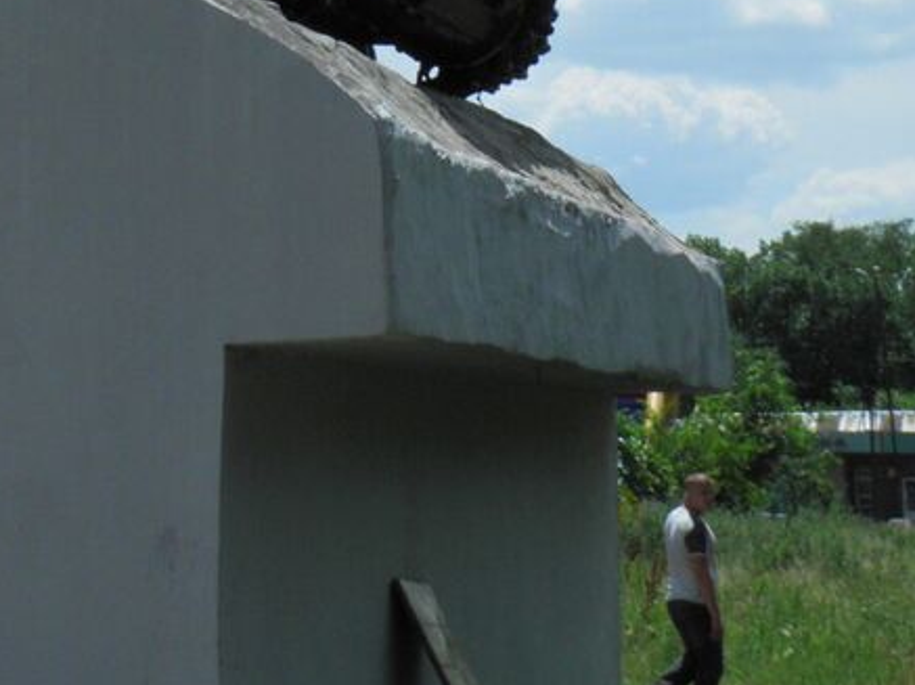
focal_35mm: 129
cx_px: -86
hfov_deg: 14.9
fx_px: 3407
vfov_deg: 11.1
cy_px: -268
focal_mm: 7.9
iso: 50
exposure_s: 1/500
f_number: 6
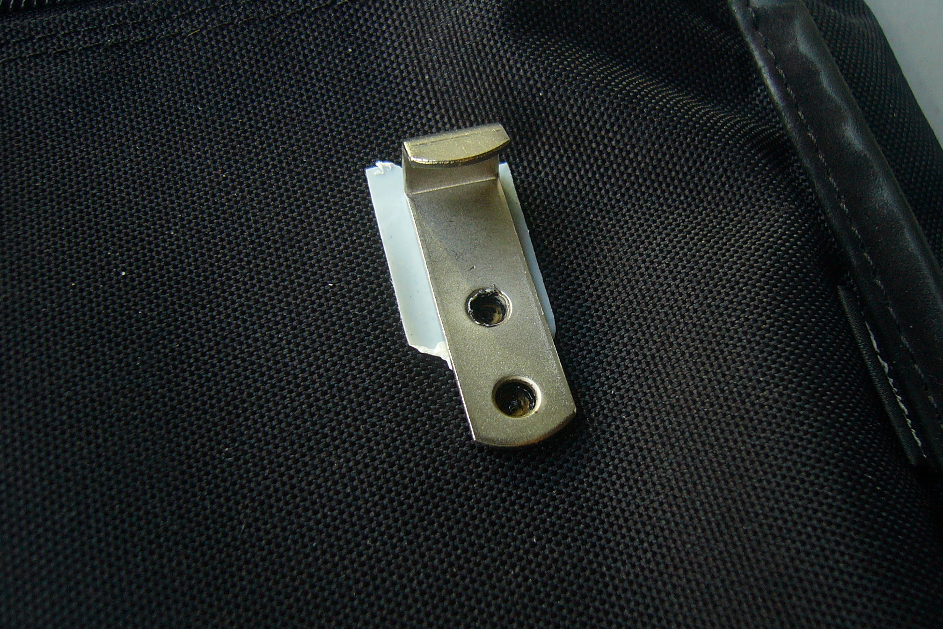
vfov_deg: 35.9
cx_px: 475
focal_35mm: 37
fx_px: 969
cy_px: 322
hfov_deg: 51.9
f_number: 2.8
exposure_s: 1/30
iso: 100
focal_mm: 5.8
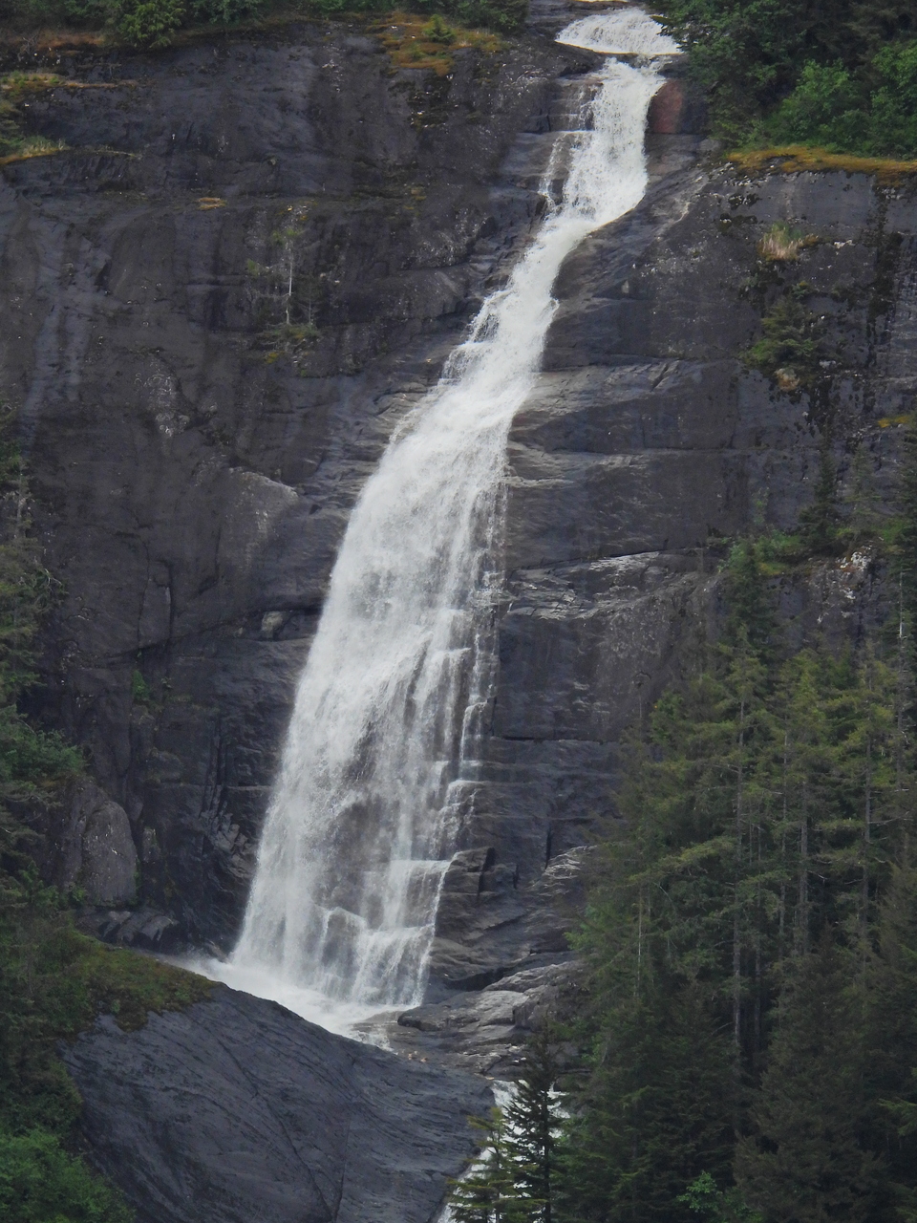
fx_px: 28257
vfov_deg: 2.5
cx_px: 458
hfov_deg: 1.9
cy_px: 612
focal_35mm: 800
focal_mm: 143
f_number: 5.6
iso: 280
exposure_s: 1/500
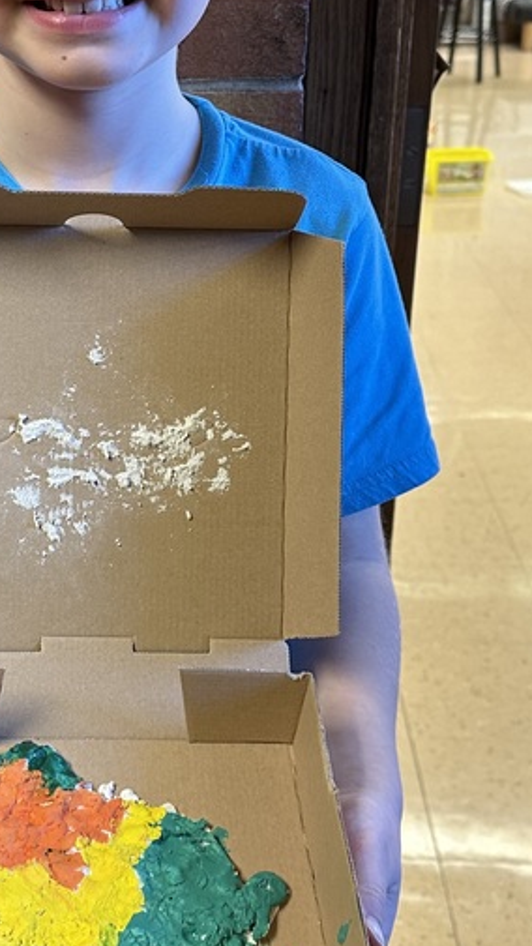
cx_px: 94
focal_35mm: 53
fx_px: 1329
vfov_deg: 39.2
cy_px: 463
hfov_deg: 22.3
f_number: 1.78
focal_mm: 6.86
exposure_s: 1/60
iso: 200
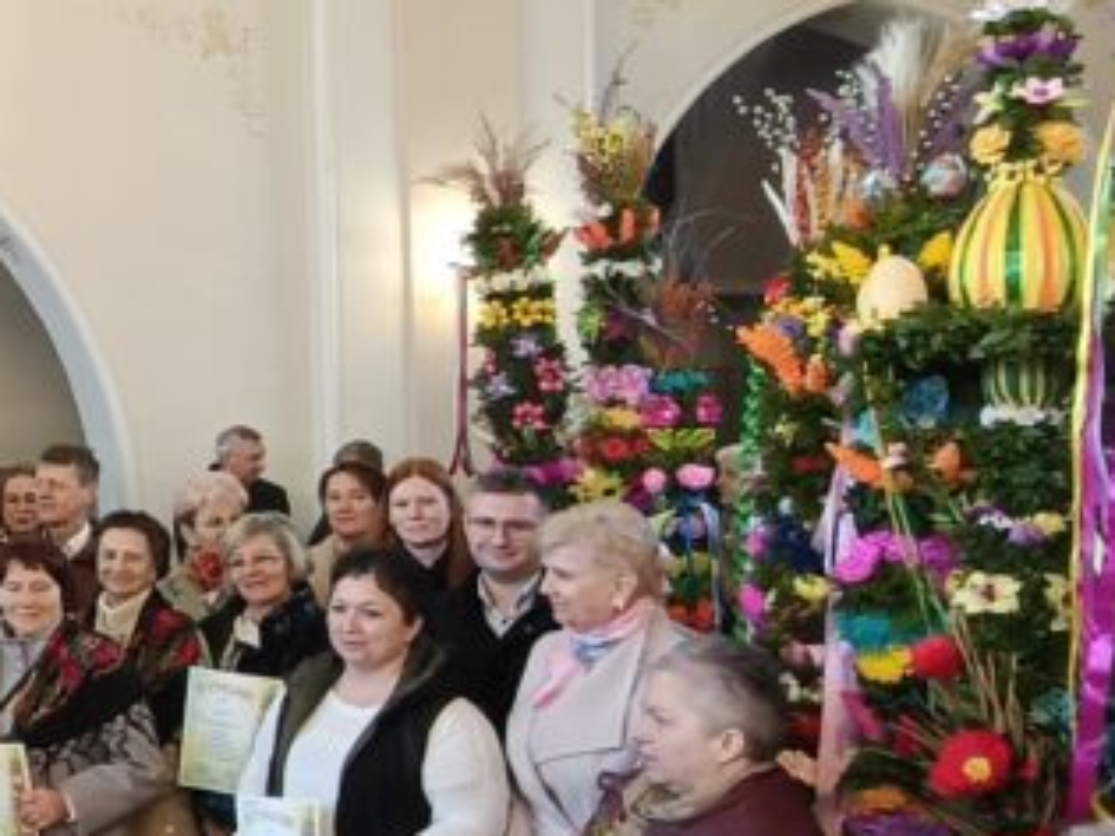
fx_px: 1674
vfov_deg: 28.0
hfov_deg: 29.3
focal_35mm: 52
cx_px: -354
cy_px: 393
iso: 250
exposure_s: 1/50
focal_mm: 2.78
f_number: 2.2
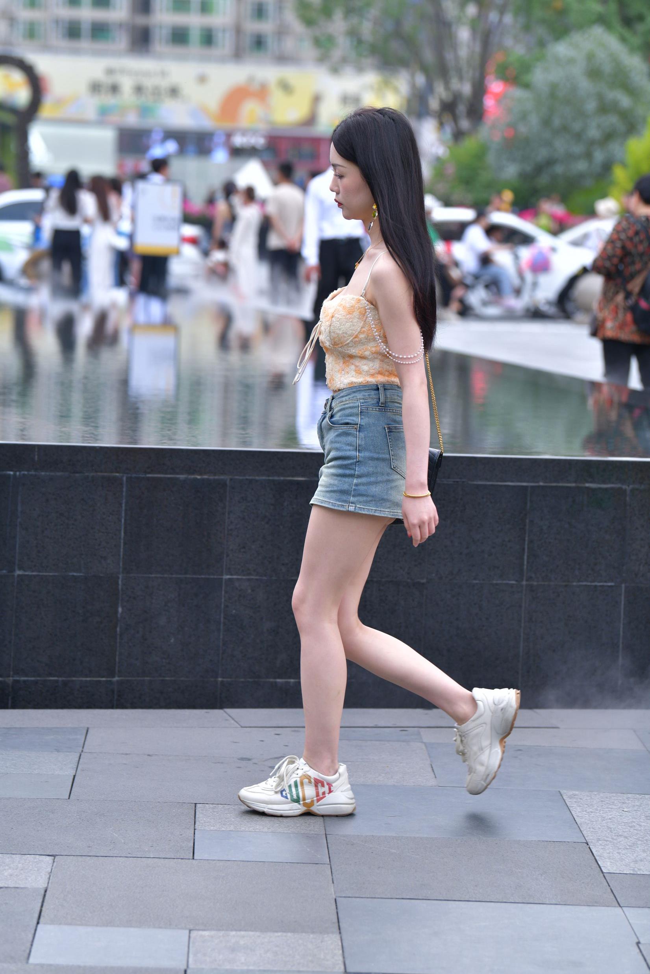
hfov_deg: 11.8
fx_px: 3141
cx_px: 325
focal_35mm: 116
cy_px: 487
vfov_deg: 17.6
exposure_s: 1/500
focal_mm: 116
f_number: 4
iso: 500
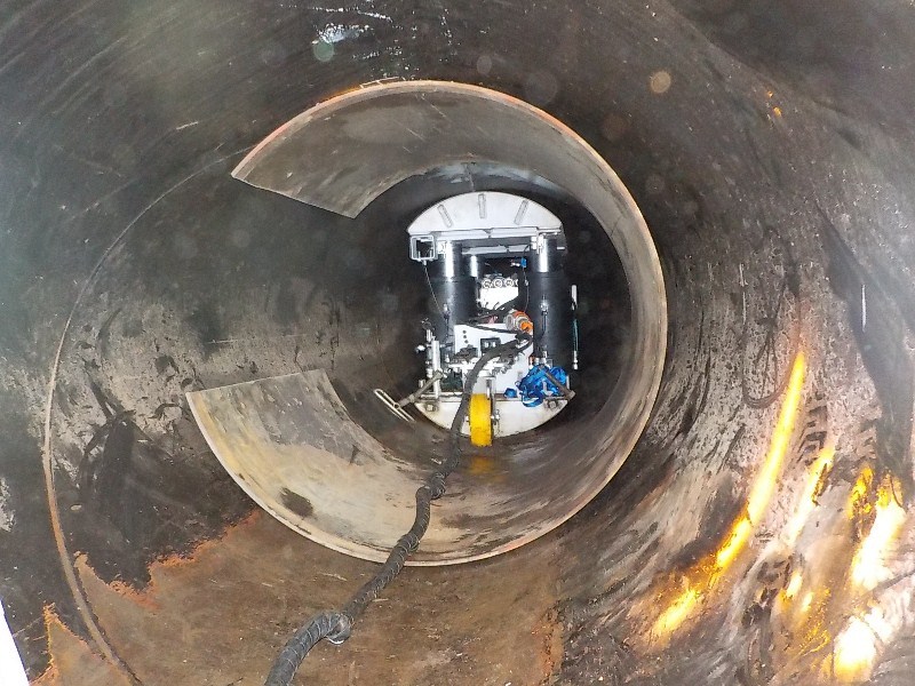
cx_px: 458
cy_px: 343
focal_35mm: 30
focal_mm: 4.1
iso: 800
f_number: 3.3
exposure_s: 1/4
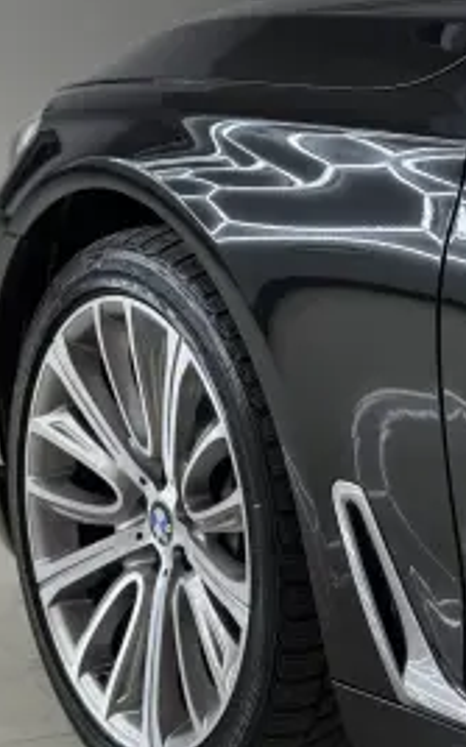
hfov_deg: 7.7
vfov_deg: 12.3
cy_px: 374
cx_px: 296
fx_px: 3482
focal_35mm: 171
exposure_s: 1/99
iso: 200
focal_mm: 15.66
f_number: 2.8
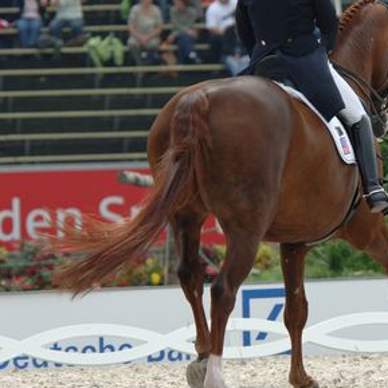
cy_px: 174
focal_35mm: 676
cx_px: 384
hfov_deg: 2.6
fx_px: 8572
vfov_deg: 2.6
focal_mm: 240
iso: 200
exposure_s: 1/500
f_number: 5.6
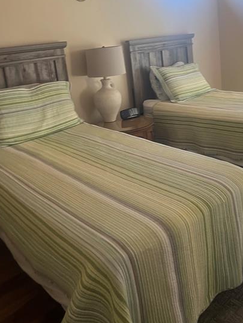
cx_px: 158
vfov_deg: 48.9
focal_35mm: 37
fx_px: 346
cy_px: 98
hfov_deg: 38.3
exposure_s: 1/93
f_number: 1.5
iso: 125
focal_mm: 5.7
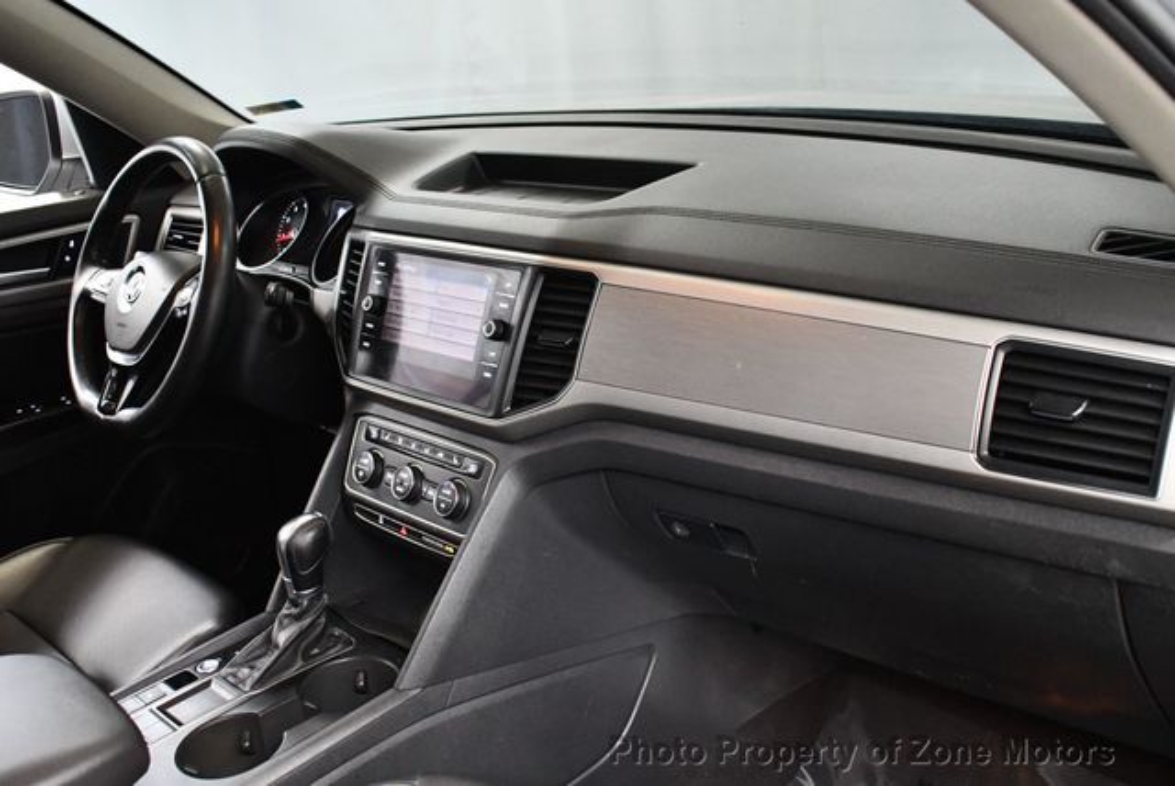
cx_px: 588
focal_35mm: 36
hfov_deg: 53.1
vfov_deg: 36.9
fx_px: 1176
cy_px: 393
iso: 4000
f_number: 3.5
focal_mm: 18
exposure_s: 1/60
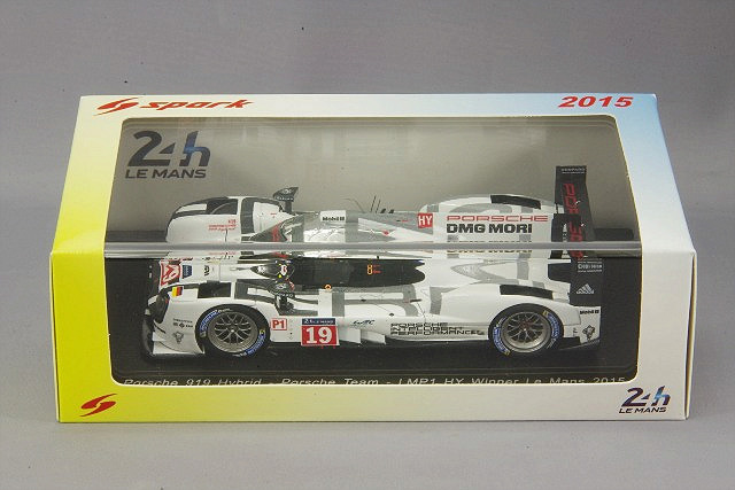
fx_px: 2287
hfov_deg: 18.3
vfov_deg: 12.2
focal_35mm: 112
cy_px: 245
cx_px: 368
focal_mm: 75
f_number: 32
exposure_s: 1/1.67
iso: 400
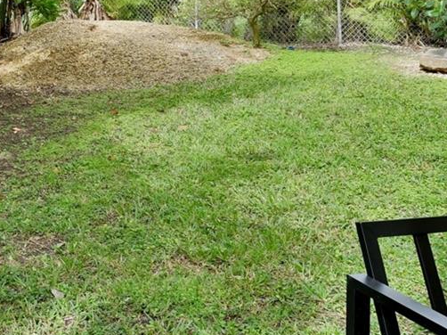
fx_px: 594
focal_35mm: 46
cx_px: -21
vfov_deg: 28.9
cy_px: -20
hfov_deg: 36.2
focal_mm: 10
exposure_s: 1/200
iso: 640
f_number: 7.1
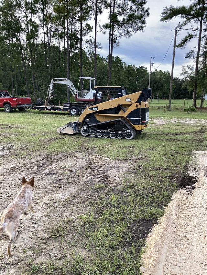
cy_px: 138
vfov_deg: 63.4
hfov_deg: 49.8
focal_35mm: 28
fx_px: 223
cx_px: 104
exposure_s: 1/147
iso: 20
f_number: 1.8
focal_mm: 3.99
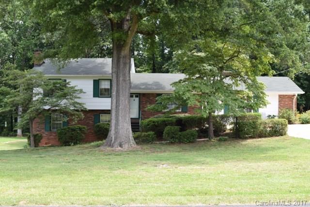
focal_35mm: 42
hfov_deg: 46.4
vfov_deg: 31.9
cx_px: 155
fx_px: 362
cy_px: 104
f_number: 8
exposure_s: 1/250
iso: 400
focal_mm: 28
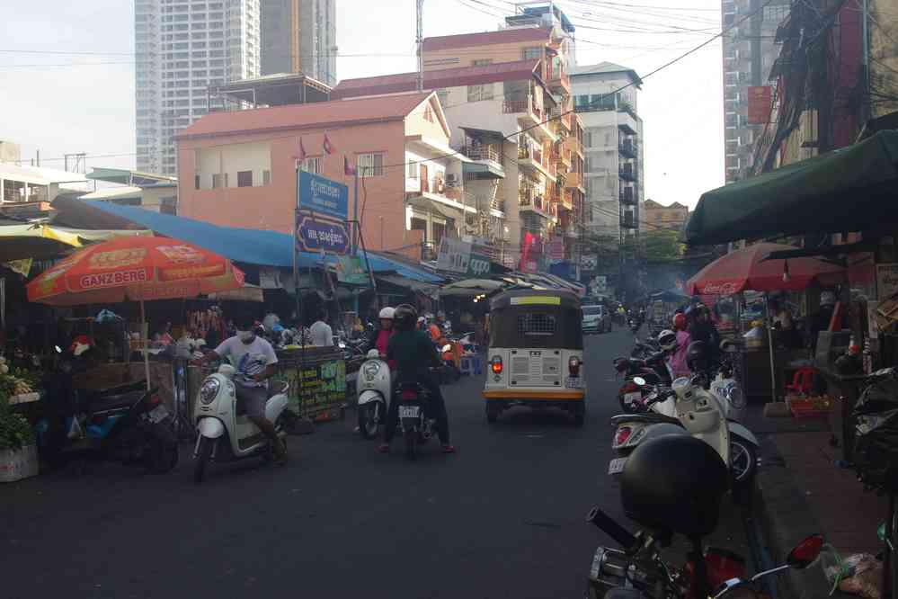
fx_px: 973
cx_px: 449
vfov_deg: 34.2
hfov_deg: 49.6
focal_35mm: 39
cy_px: 300
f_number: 10
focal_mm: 26
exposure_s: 1/50
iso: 200
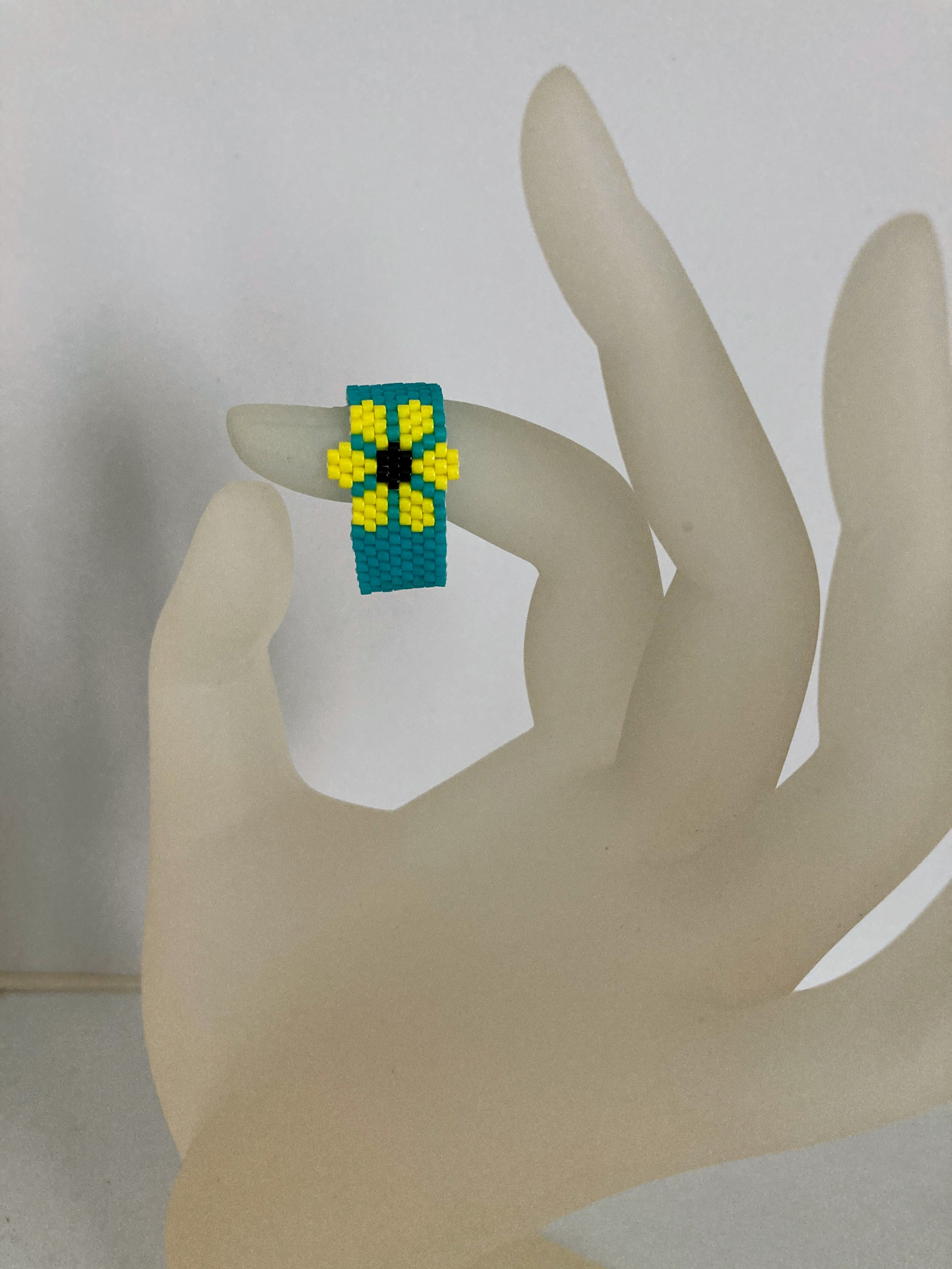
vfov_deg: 63.4
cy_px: 634
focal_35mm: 28
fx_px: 1027
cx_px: 476
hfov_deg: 49.7
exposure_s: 1/60
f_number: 1.8
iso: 250
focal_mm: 3.99
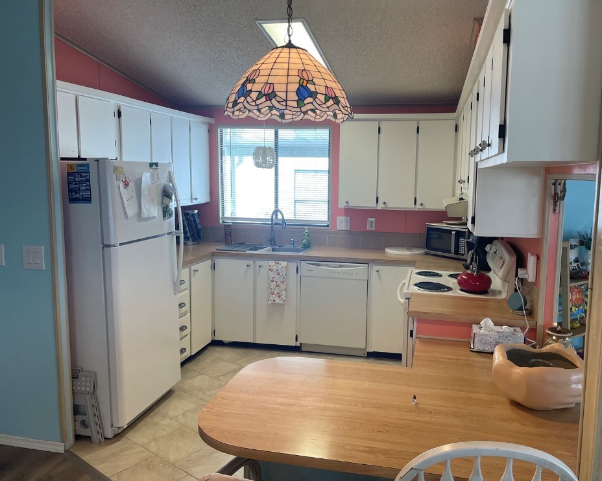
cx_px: 330
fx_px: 499
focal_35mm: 28
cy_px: 239
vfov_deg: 51.5
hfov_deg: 62.1
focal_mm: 4.2
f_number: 1.6
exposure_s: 1/120
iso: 100
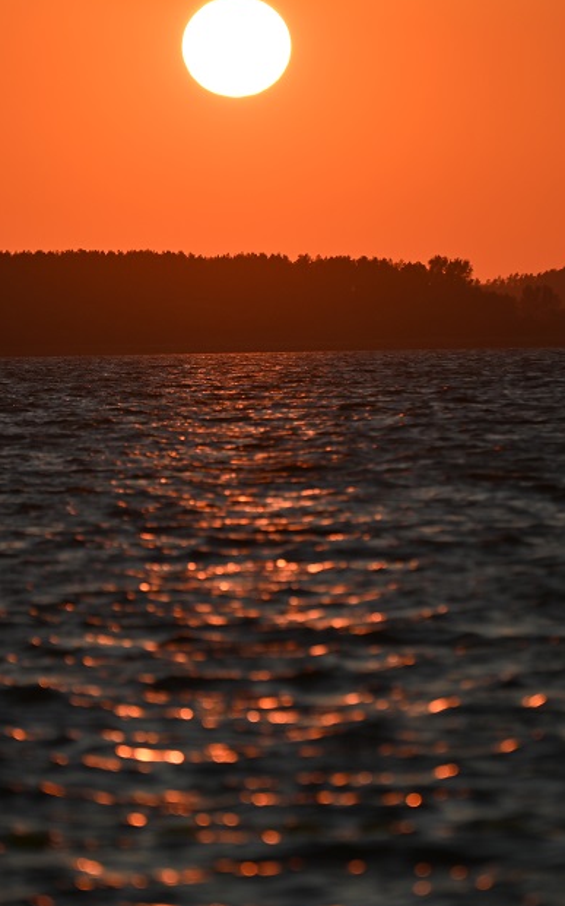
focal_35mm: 469
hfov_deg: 2.8
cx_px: 225
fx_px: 11565
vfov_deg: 4.5
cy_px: 456
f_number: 6.3
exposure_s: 1/1250
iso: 100
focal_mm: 300
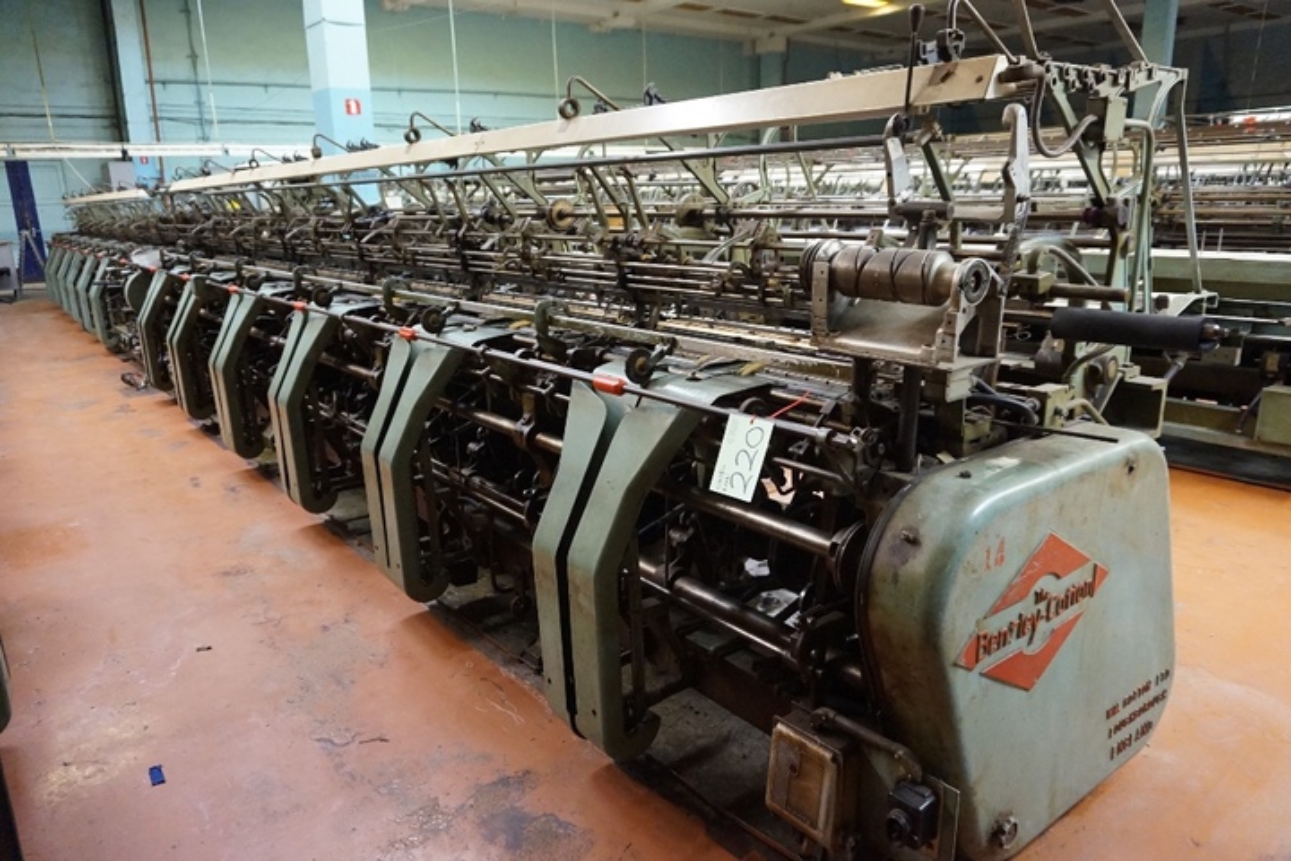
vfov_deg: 53.1
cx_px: 646
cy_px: 430
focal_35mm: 24
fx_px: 861
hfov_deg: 73.7
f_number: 3.5
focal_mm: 16
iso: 3200
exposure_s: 1/40
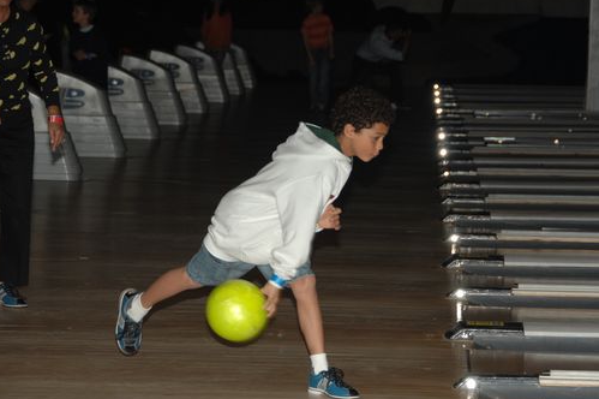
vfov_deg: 7.5
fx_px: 3037
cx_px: 354
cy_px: 219
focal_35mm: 183
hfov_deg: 11.3
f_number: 5.3
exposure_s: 1/125
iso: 200
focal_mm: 95
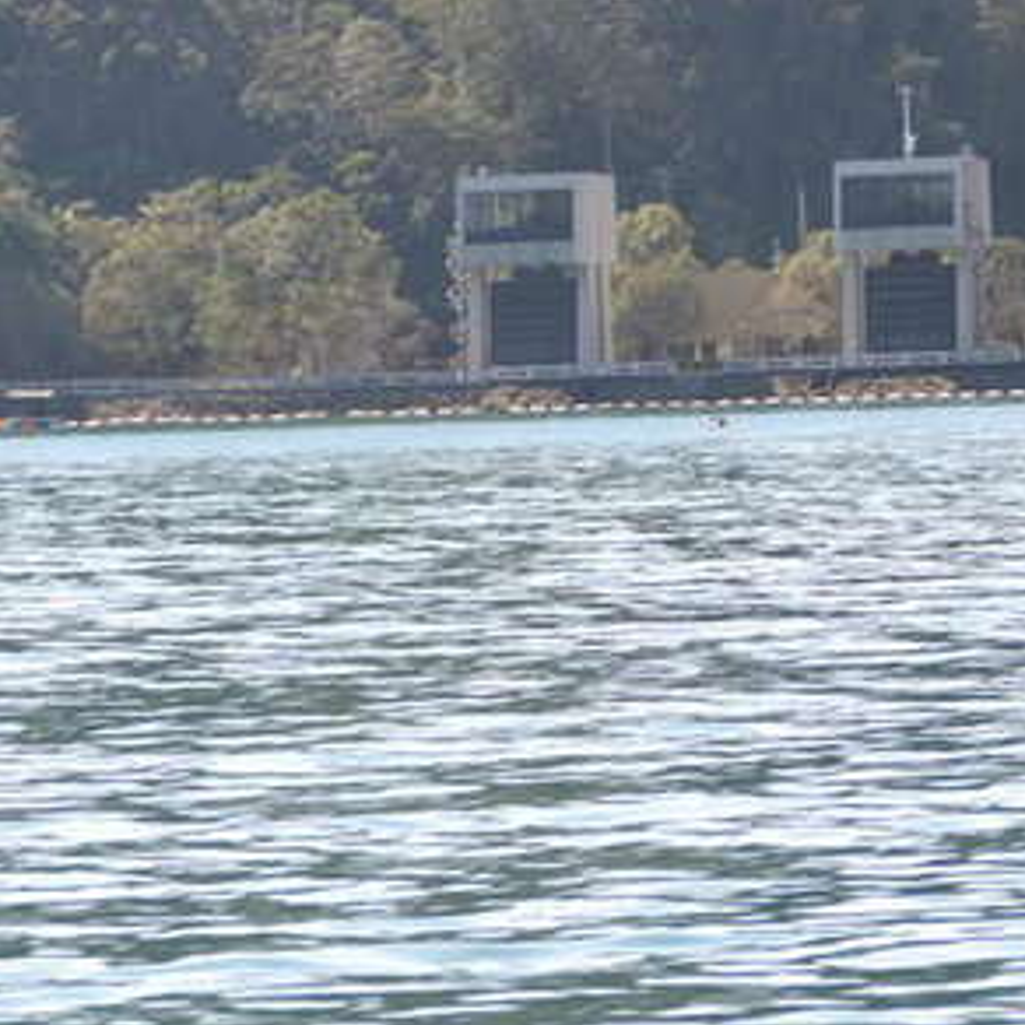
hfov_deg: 7.8
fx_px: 7538
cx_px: 372
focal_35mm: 225
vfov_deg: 7.8
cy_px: 444
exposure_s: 1/250
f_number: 5.6
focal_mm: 86
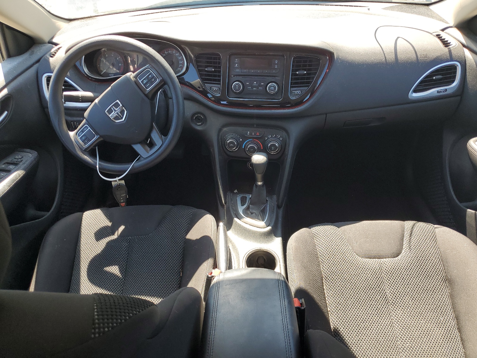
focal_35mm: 26
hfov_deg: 67.3
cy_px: 179
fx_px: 358
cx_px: 238
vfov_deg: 53.1
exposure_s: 1/250
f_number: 1.5
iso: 50
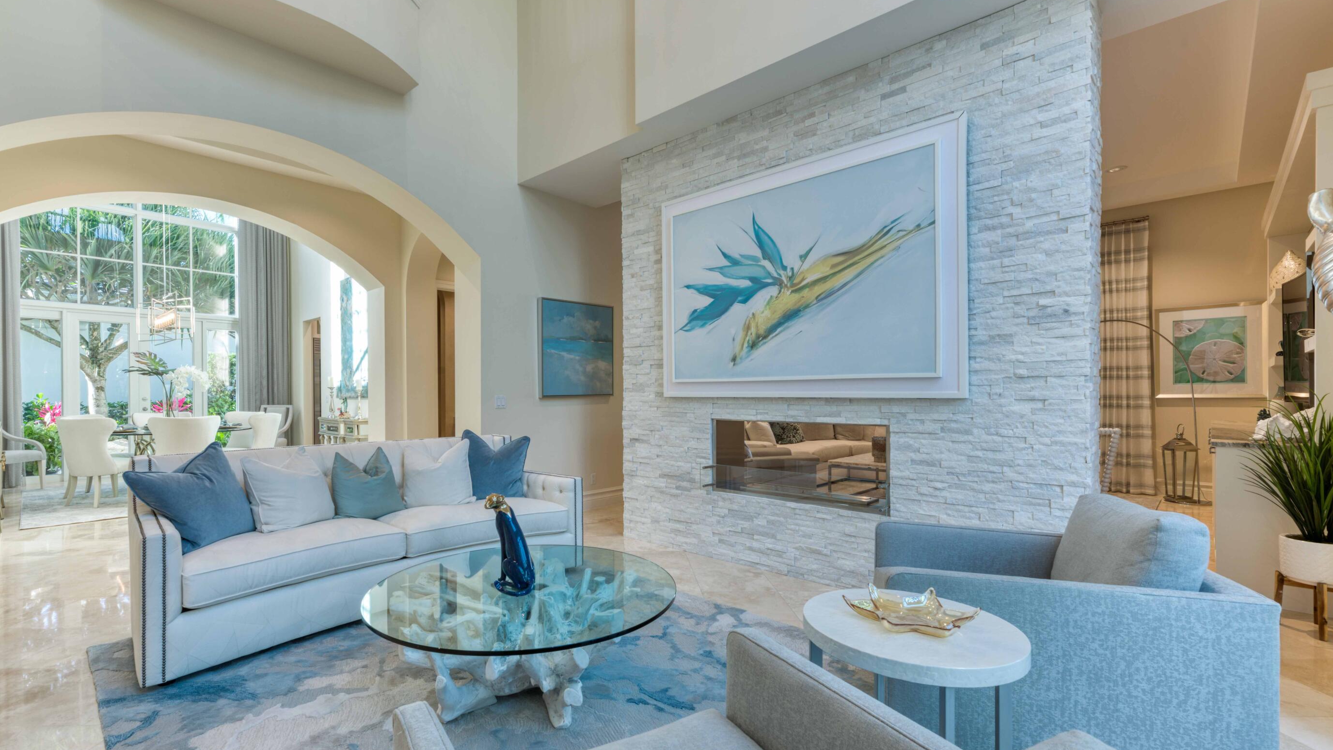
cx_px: 618
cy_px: 416
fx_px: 566
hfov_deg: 99.2
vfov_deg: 66.9
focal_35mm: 16
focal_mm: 14
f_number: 13
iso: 80
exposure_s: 1/3
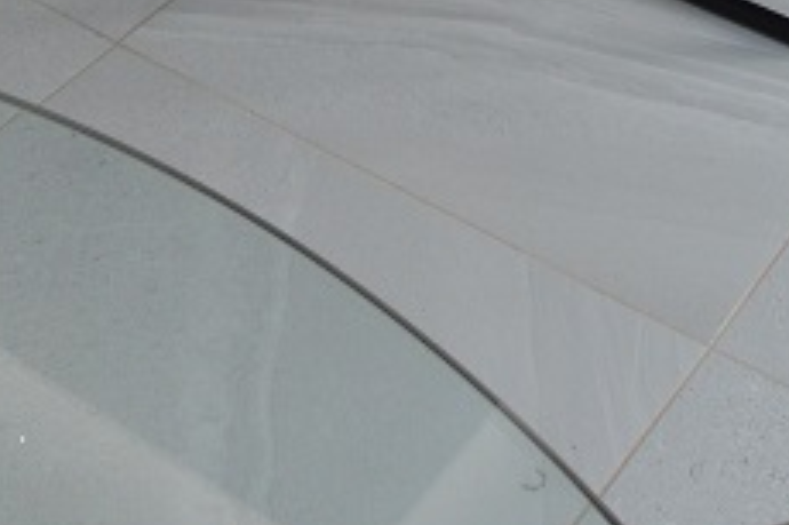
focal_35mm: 98
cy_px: -1112
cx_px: 456
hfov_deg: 20.8
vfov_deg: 9.9
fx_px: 2146
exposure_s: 1/60
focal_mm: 10
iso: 180
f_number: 5.6
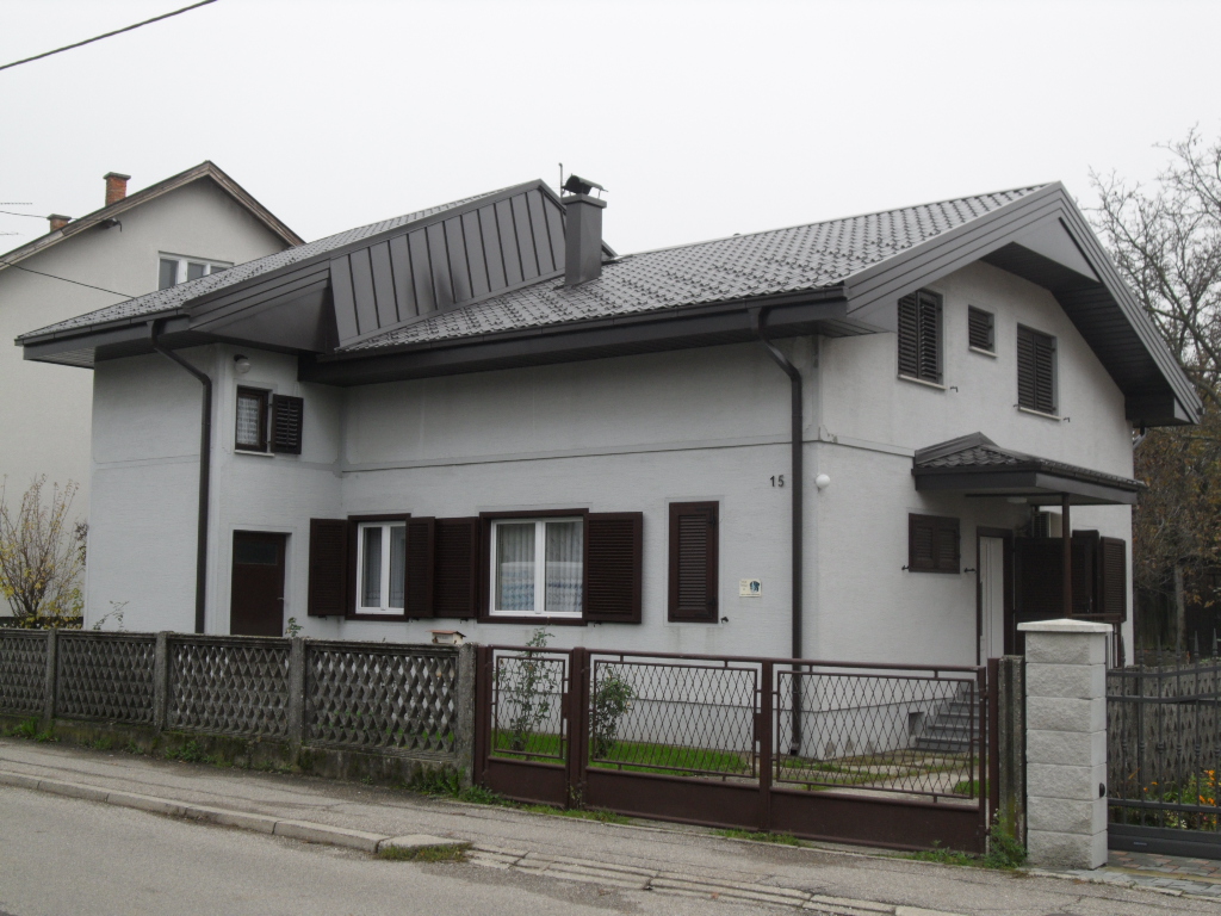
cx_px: 610
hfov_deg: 44.8
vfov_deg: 34.3
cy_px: 458
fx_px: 1481
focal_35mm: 42
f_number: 4
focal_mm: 7.7
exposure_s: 1/180
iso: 80
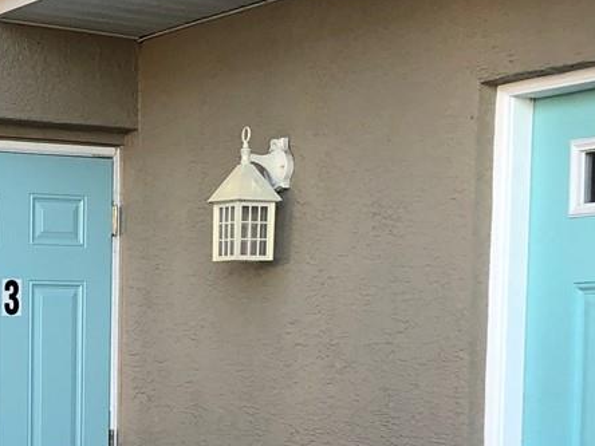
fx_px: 1736
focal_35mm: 101
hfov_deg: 18.8
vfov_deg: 14.2
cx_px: -38
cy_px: 532
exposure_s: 1/120
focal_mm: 3.99
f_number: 1.8
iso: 32
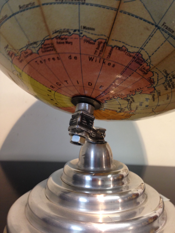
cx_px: 88
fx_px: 222
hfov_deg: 42.9
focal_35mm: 33
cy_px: 116
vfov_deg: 55.4
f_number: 2.4
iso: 100
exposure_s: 1/20
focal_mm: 4.12
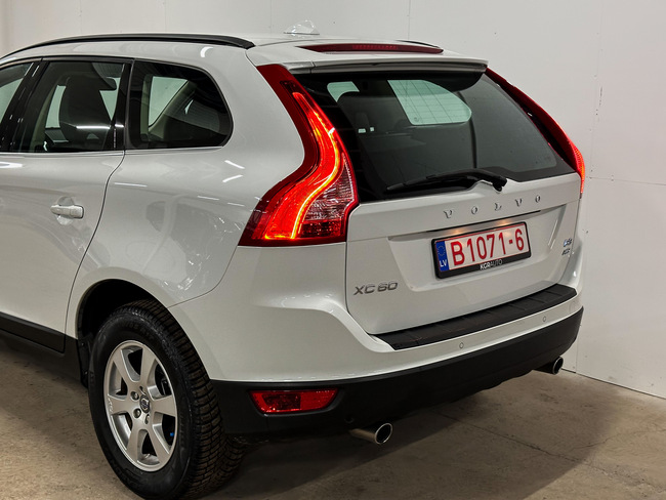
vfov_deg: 30.3
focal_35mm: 48
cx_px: 333
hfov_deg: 39.6
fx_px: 924
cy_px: 250
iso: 125
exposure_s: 1/50
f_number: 1.78
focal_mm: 6.86
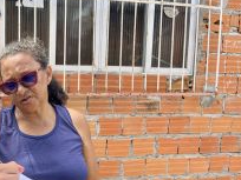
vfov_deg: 28.0
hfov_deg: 35.3
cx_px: 24
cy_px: 142
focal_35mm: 51
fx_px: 355
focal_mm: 5.1
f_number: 1.6
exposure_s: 1/649
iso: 50
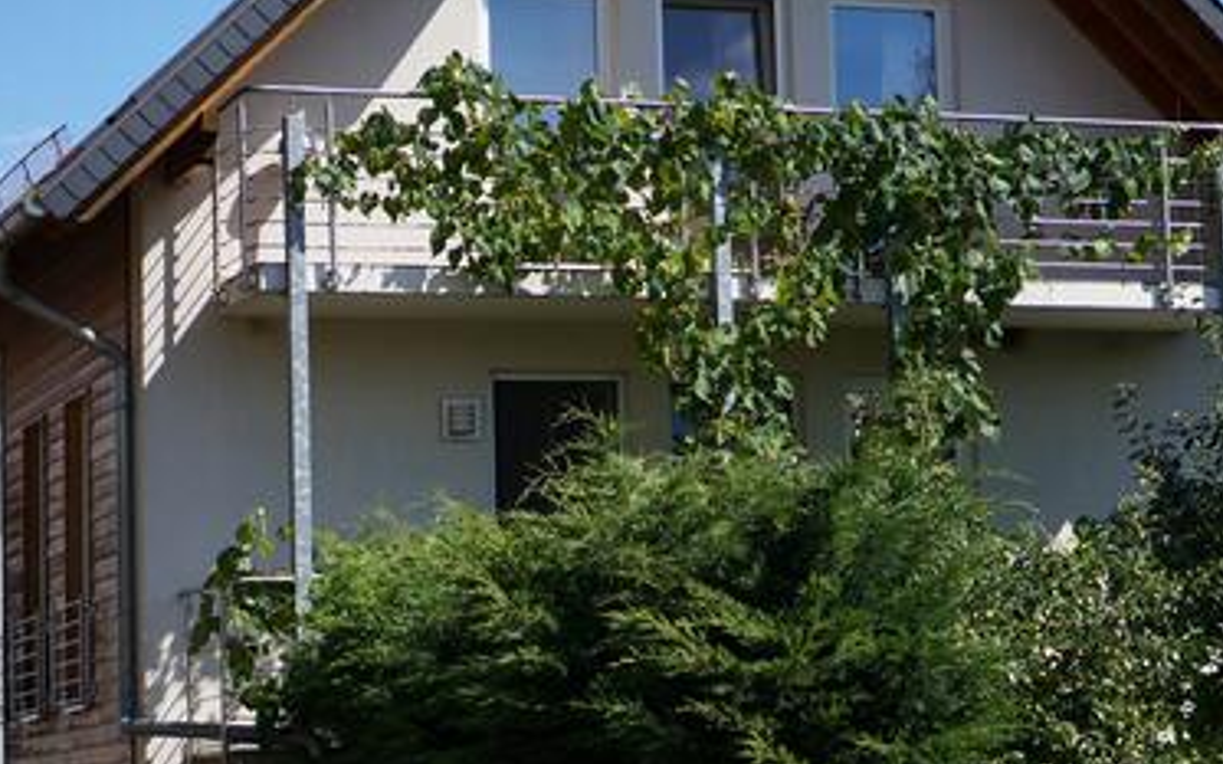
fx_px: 4099
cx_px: 764
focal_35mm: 123
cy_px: 174
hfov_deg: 16.9
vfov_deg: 10.6
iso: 100
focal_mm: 50
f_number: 2
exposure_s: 1/4000
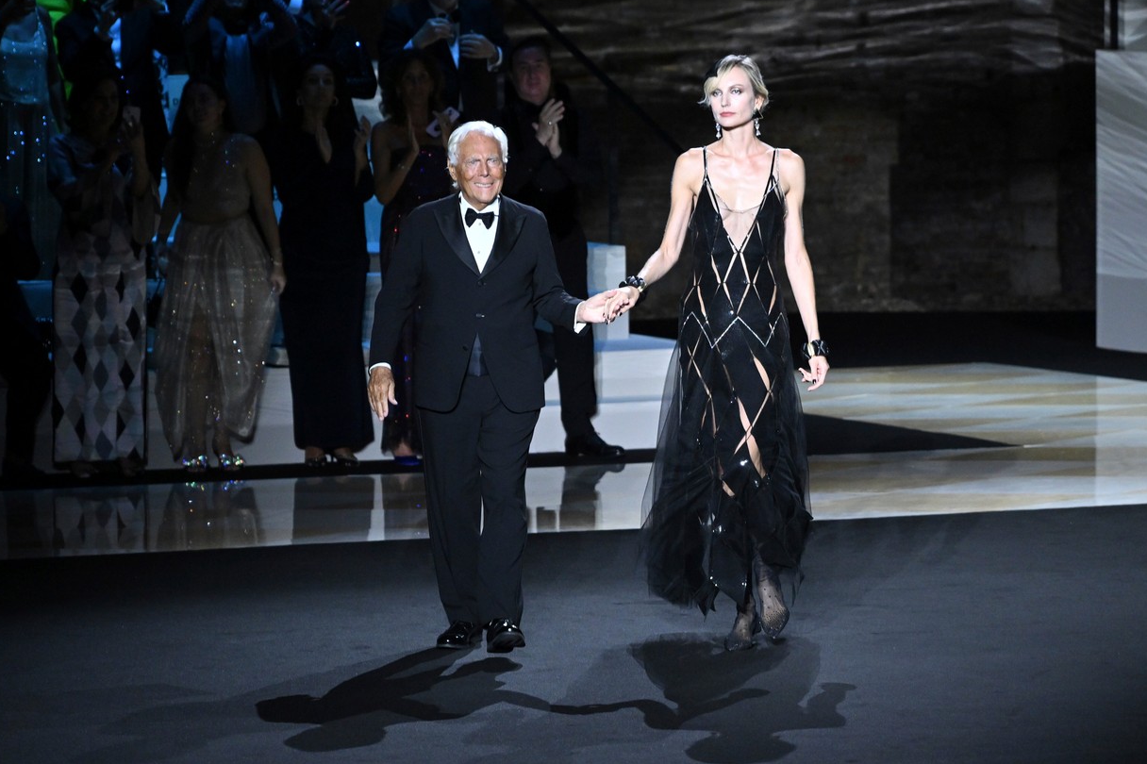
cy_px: 373
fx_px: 5892
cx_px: 578
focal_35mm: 185
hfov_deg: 11.1
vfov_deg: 7.4
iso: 2000
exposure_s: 1/800
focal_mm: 120
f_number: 4
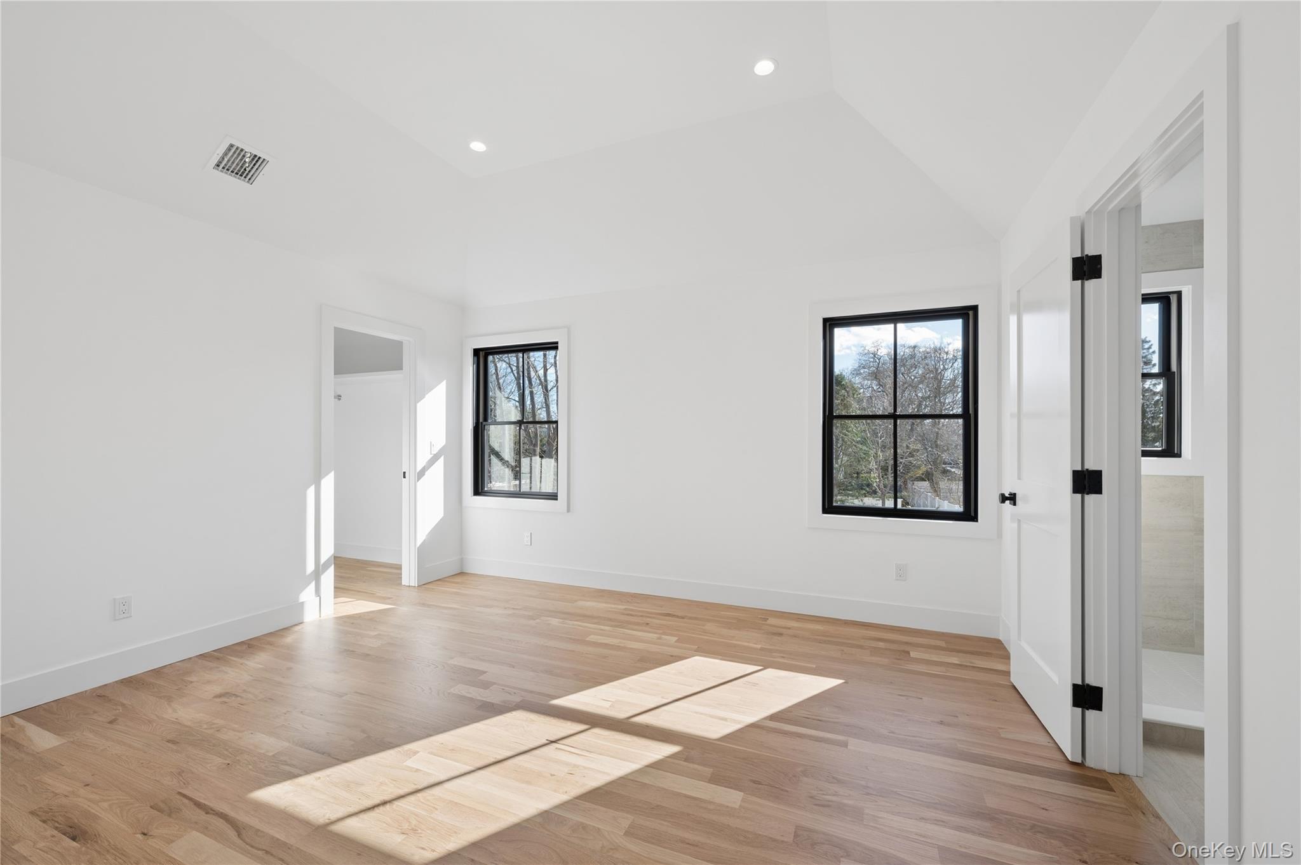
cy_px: 432
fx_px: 506
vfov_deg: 81.1
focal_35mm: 14
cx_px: 650
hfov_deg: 104.3
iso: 100
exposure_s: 1/50
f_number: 10
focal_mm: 14
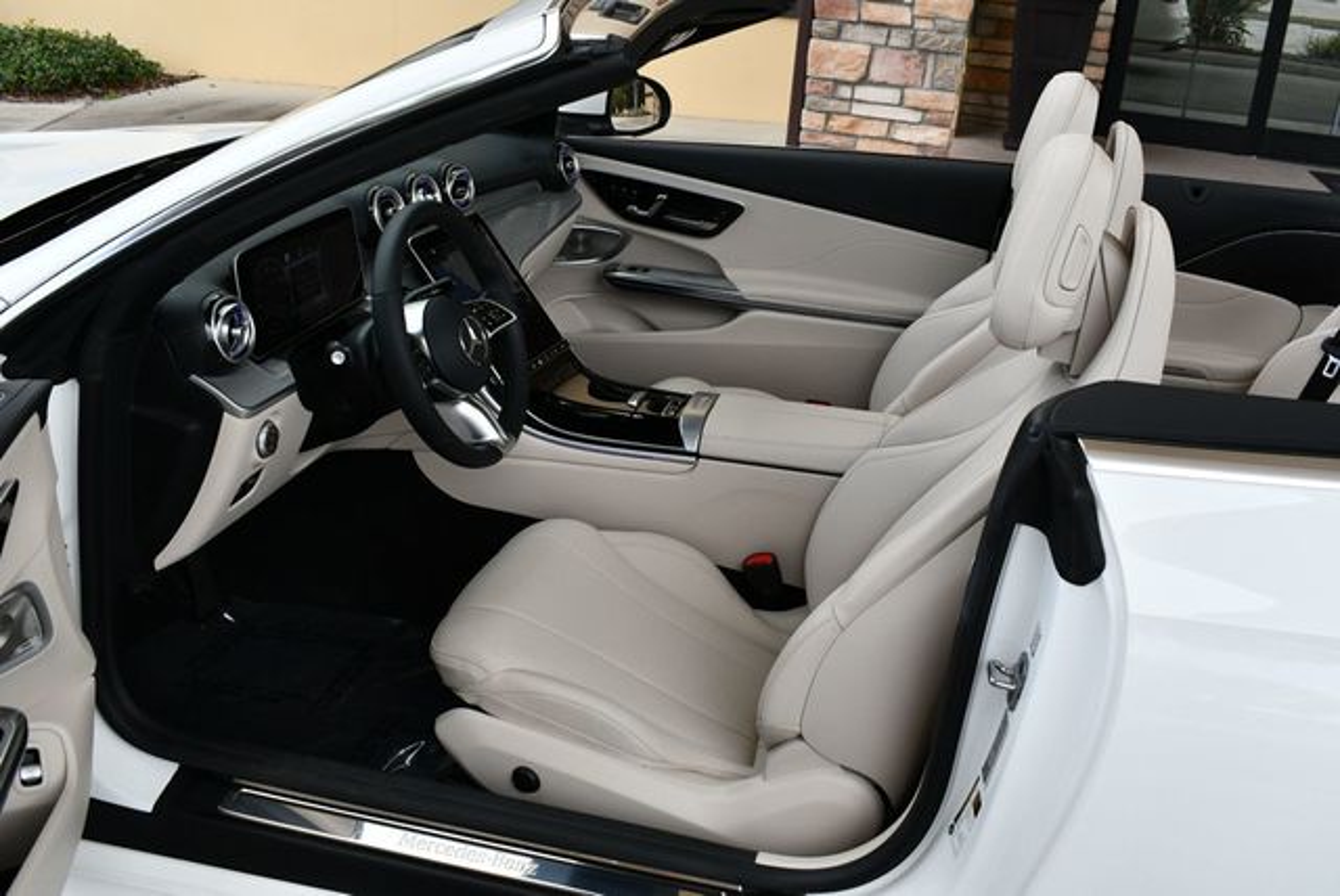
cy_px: 448
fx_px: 1341
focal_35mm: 36
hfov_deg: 53.1
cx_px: 670
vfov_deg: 36.9
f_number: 5.6
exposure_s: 1/250
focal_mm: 18
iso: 200
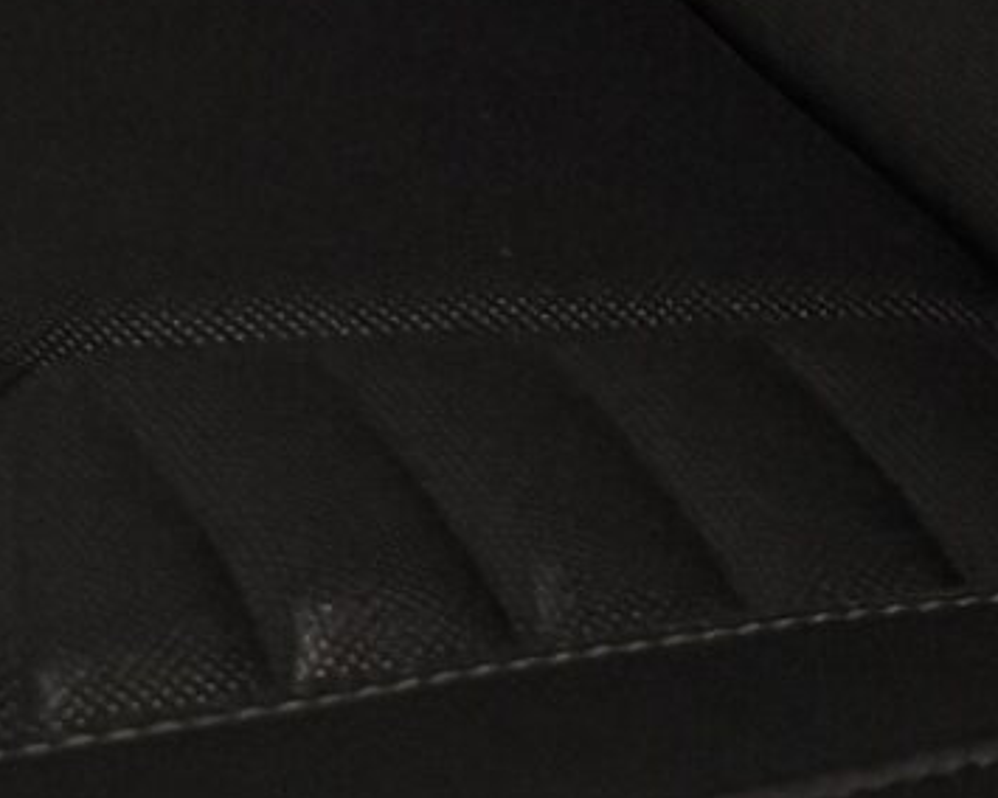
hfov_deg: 11.4
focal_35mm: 169
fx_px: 4992
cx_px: 332
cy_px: -1658
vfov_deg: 7.8
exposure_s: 1/60
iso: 400
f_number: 1.78
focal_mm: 6.76
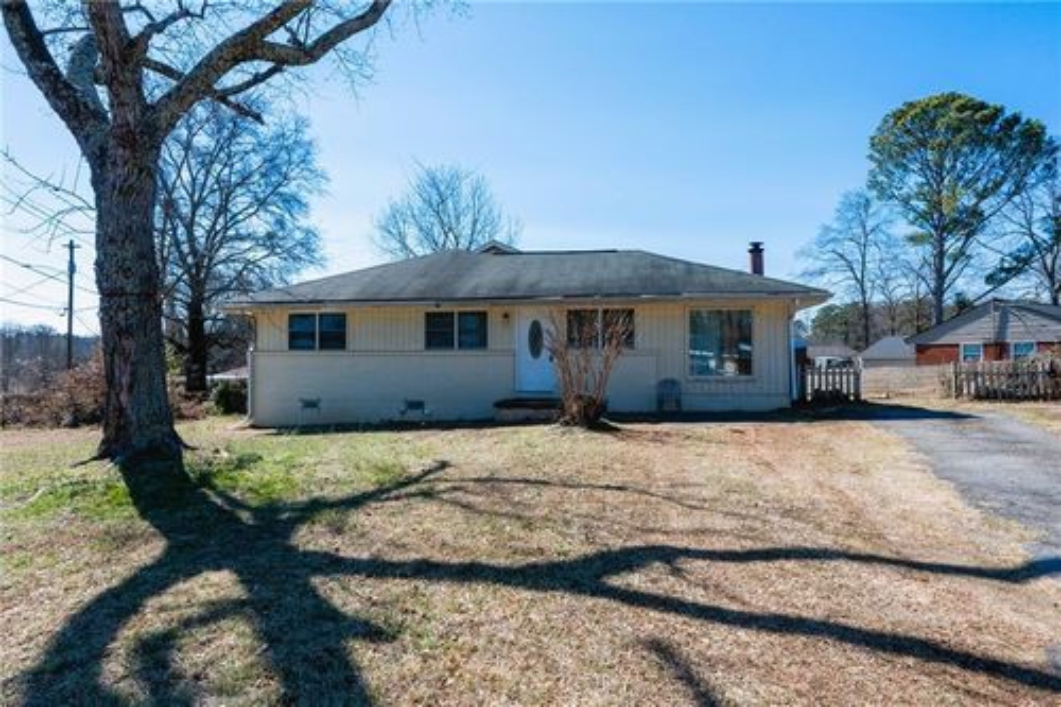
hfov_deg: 76.1
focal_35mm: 23
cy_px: 354
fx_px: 678
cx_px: 530
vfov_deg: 55.1
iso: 400
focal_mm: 15.5
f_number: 9
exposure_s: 1/3200
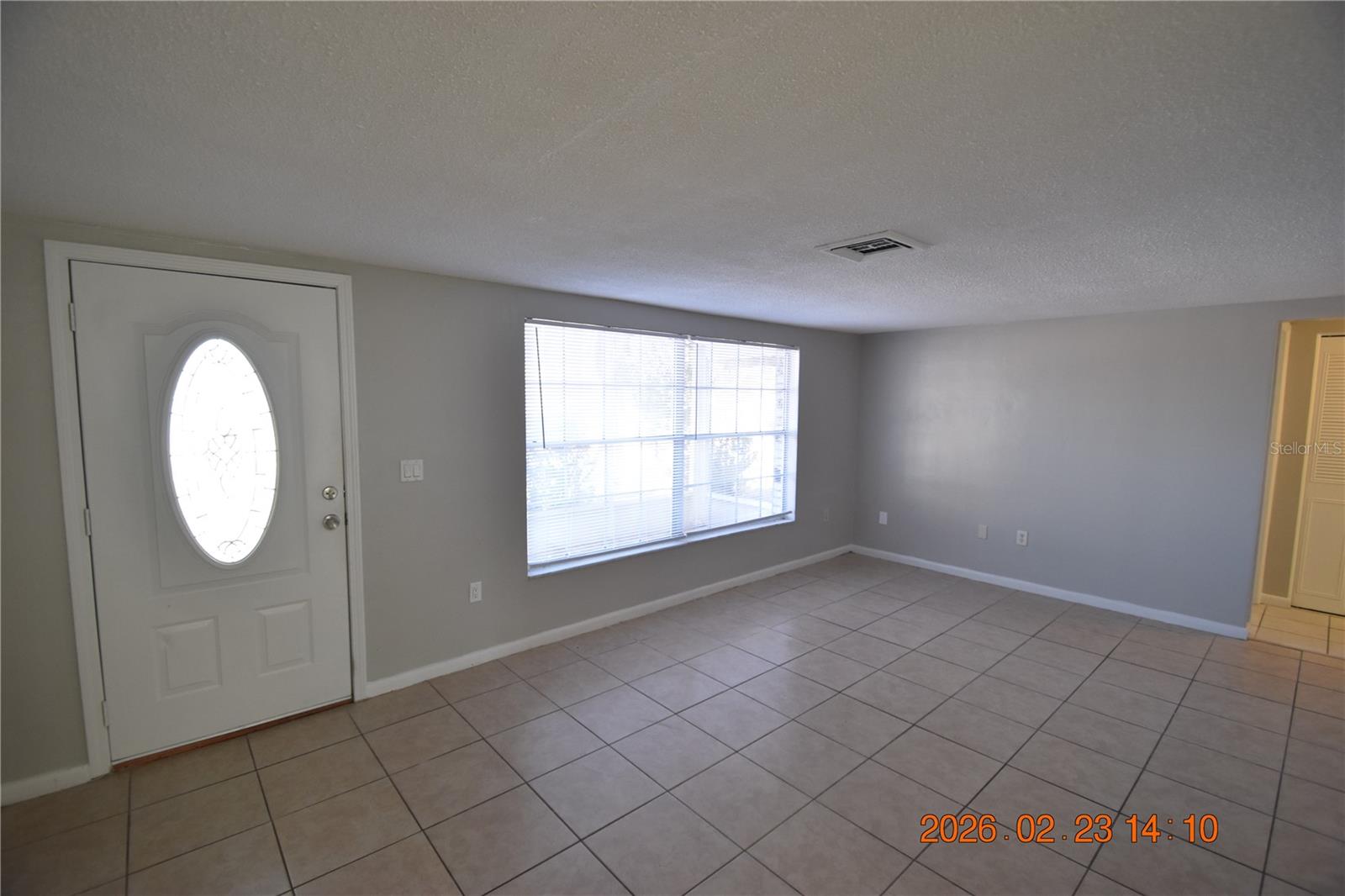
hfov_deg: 100.4
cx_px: 672
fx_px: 560
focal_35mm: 15
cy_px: 448
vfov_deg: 77.3
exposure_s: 1/45
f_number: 3.5
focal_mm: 10
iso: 800
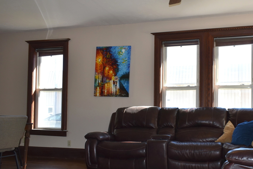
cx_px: 168
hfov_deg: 46.7
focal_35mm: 41
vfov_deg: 32.5
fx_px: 288
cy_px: 106
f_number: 5
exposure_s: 1/200
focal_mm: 18
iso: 360
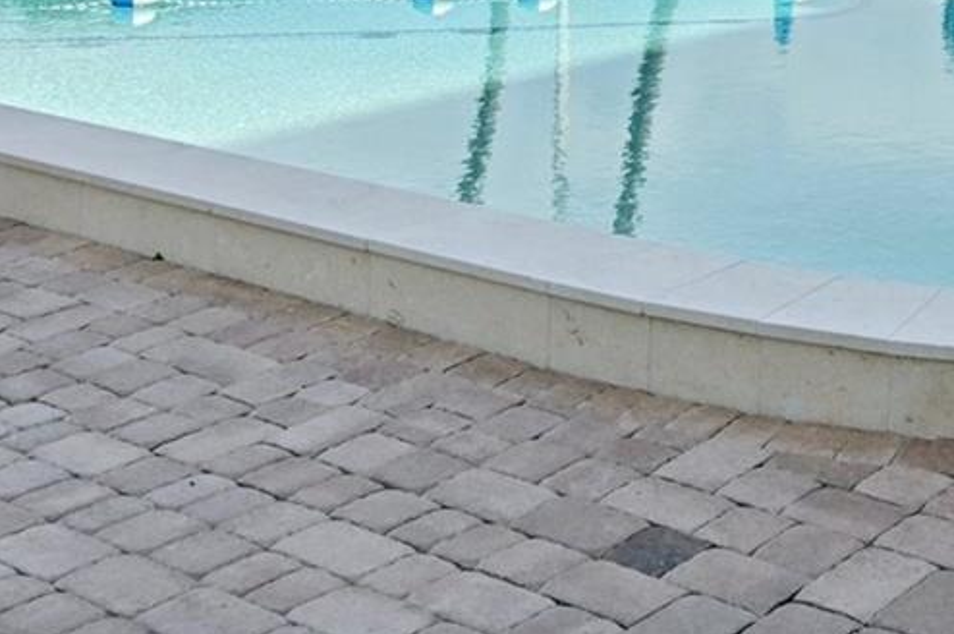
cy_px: -310
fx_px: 1842
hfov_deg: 28.1
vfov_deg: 17.6
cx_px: 832
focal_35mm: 70
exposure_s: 1/2500
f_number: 8
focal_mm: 21.5
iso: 400
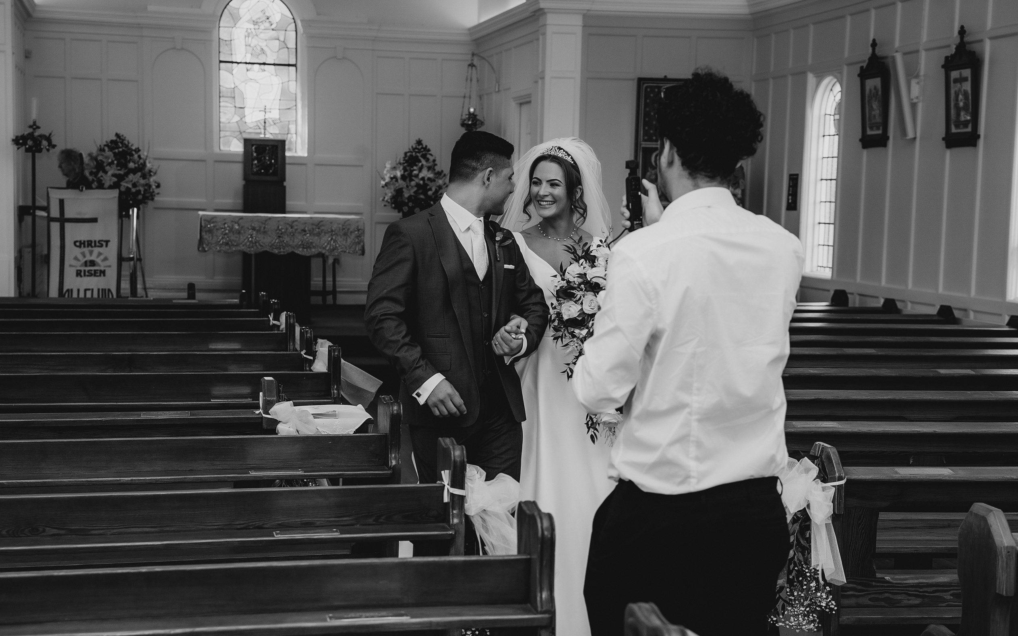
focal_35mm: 64
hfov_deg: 32.0
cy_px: 319
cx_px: 506
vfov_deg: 20.3
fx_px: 1776
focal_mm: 62
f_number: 5.6
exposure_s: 1/160
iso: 640
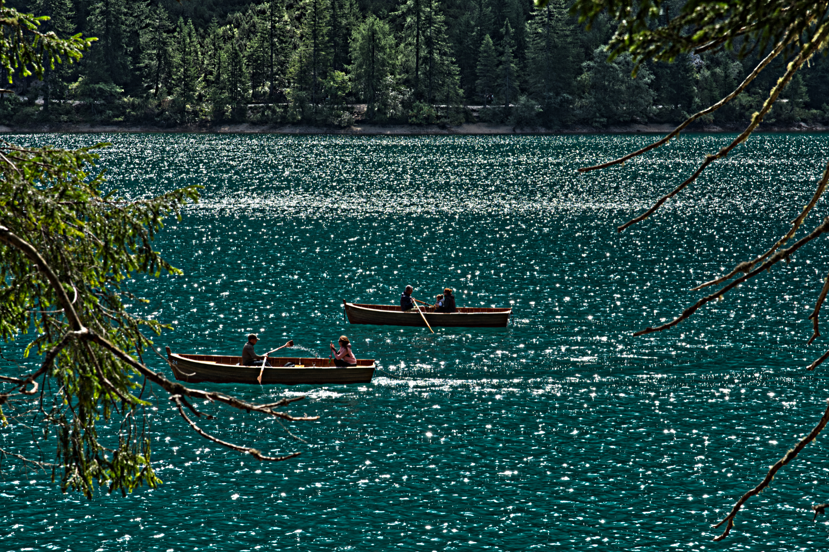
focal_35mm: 105
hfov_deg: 19.5
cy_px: 276
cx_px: 414
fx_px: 2417
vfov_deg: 13.0
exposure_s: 1/320
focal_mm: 70
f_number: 9
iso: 100
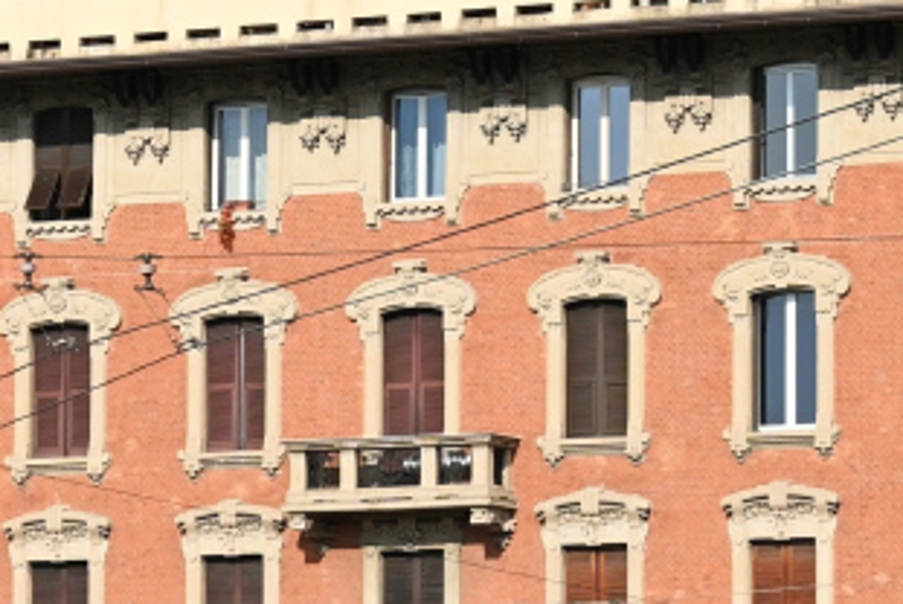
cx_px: 546
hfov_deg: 7.8
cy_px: 664
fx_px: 6603
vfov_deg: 5.2
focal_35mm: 263
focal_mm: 42
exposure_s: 1/1250
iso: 200
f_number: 7.1
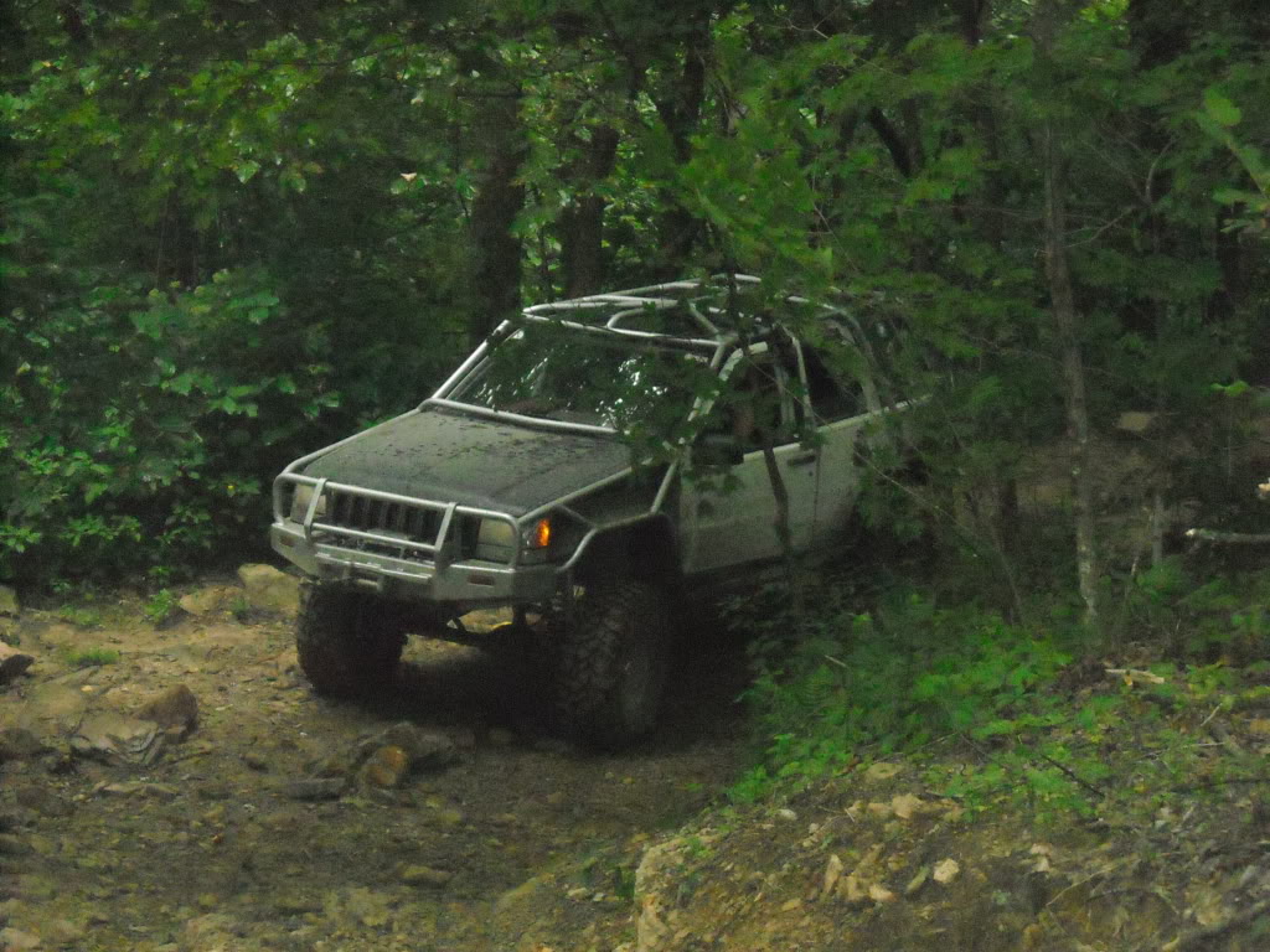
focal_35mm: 105
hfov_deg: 18.7
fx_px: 3852
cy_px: 476
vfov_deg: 14.1
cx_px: 635
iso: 1600
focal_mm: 17.1
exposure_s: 1/125
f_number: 4.7
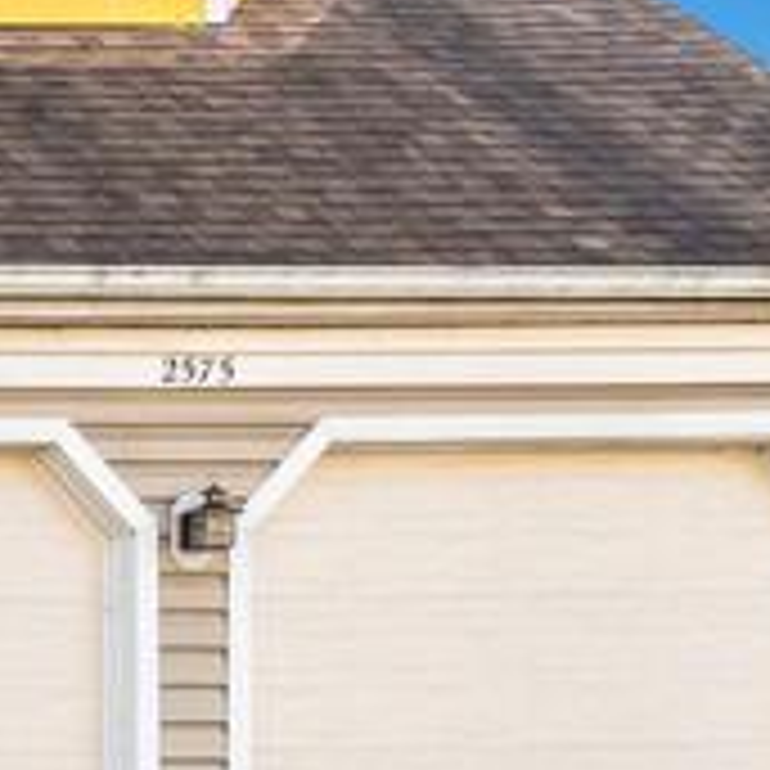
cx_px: -833
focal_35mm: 71
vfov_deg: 24.2
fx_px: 1787
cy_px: 525
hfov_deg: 16.9
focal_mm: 14
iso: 50
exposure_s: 1/25
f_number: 8
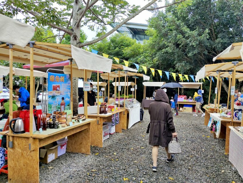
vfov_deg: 54.9
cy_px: 92
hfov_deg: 69.4
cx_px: 122
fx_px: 176
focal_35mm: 25
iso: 61
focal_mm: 4.75
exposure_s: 1/363
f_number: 1.6
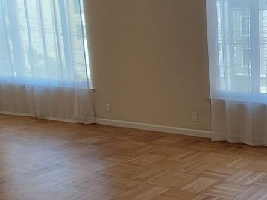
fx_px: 339
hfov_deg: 35.0
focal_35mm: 44
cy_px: 92
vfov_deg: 32.8
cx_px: 312
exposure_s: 1/120
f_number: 2.2
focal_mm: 2.2
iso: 64
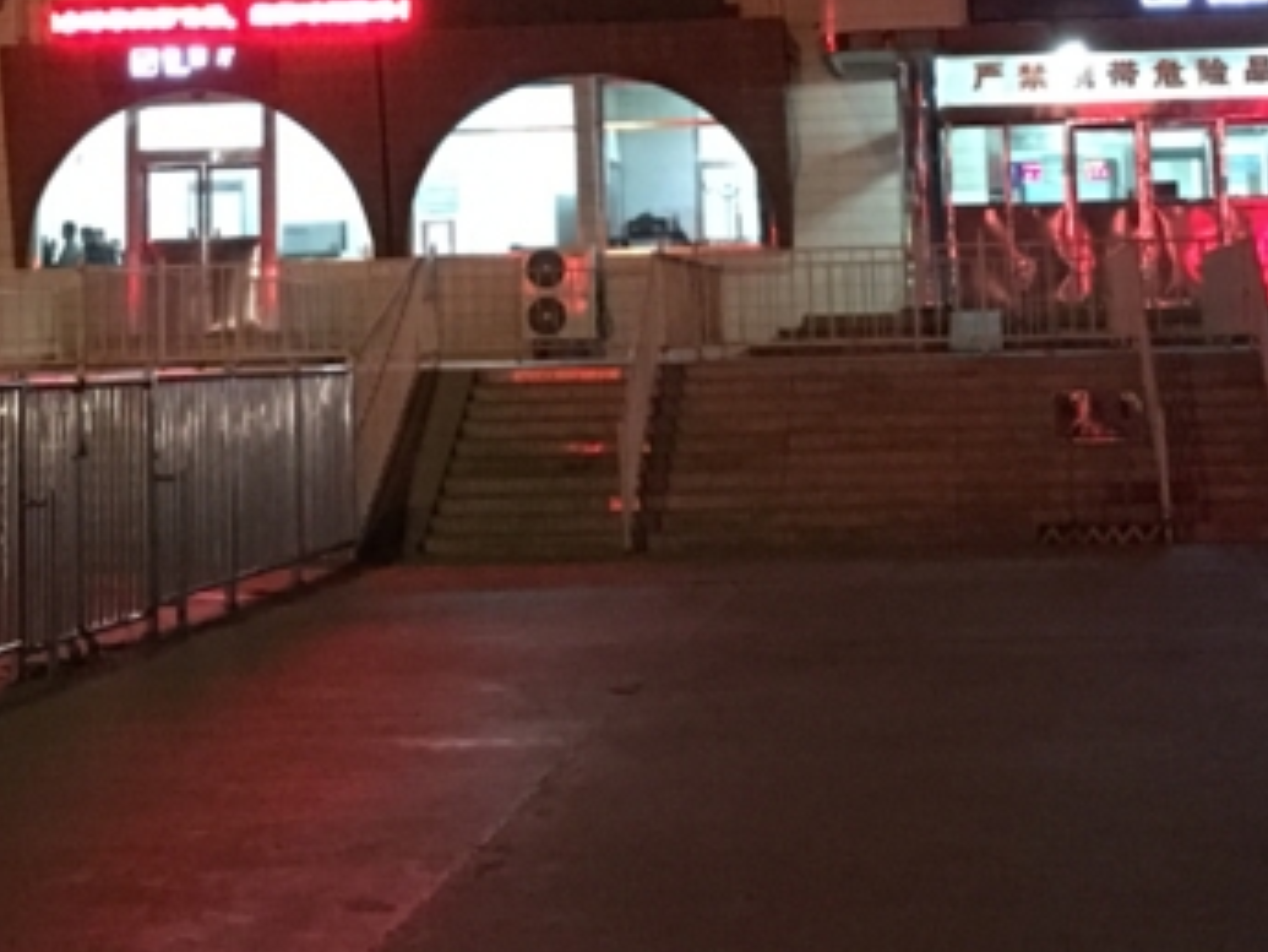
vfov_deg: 16.7
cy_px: -44
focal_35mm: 86
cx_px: 651
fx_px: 3151
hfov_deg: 22.7
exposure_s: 1/4
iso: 400
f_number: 2.2
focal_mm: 4.15
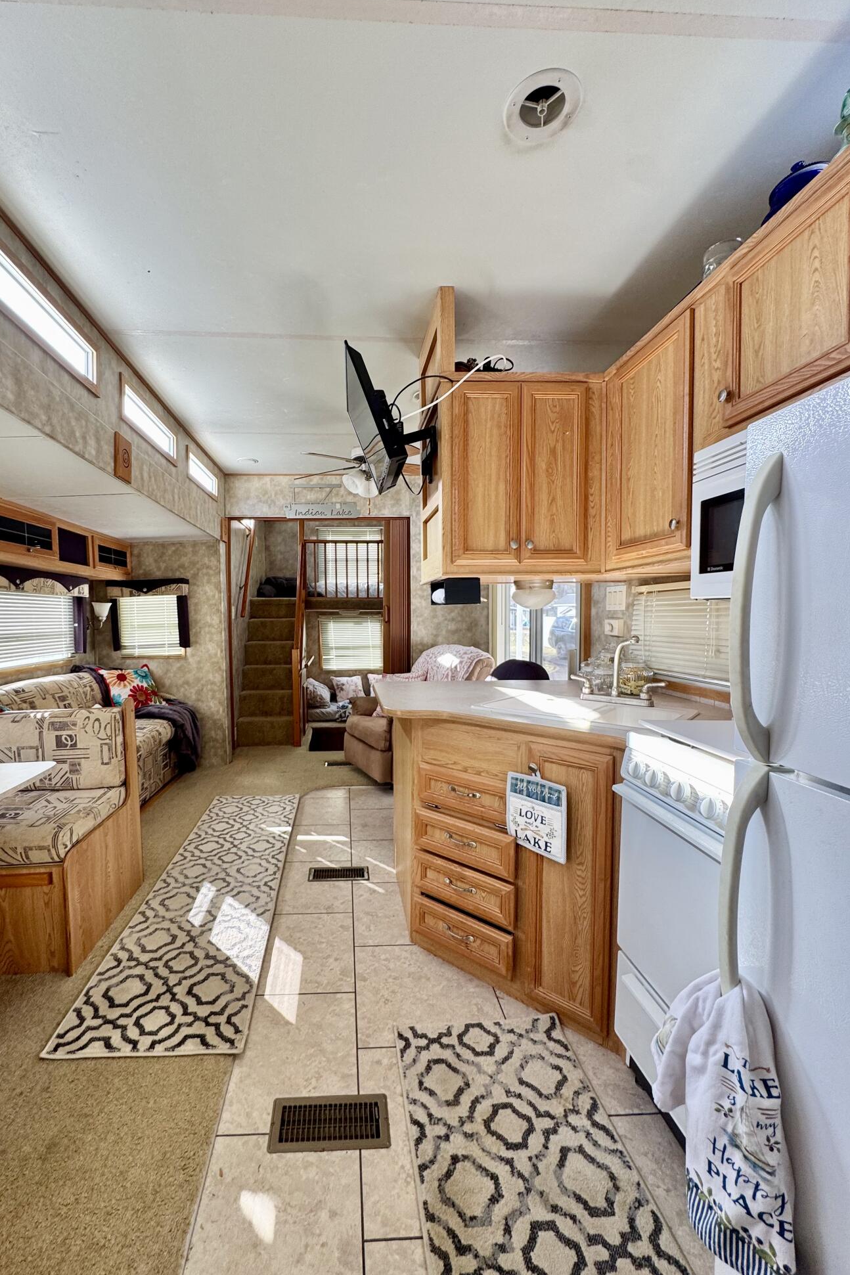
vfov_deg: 100.4
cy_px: 640
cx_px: 367
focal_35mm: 15
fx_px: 531
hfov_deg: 76.9
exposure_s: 1/99
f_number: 2.2
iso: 64
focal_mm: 2.22
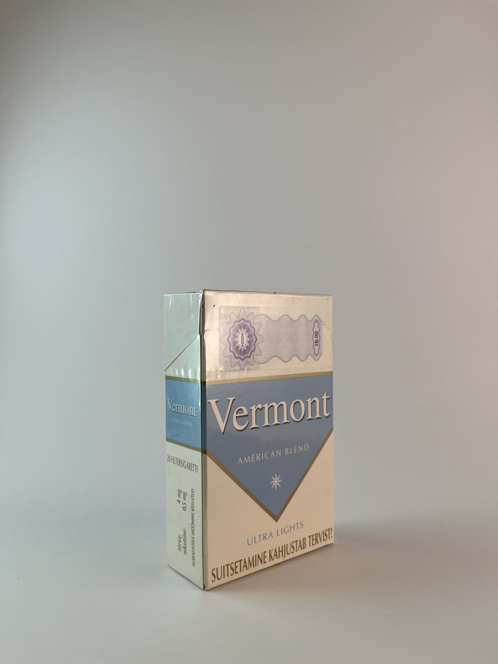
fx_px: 499
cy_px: 332
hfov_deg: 53.1
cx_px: 249
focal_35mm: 26
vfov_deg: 67.3
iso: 50
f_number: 1.6
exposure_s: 1/463
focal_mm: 5.1
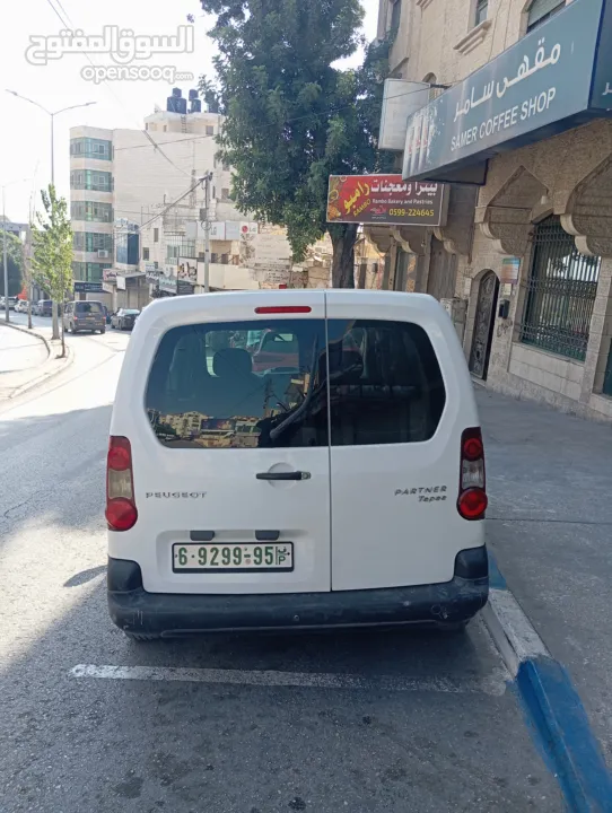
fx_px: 658
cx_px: 306
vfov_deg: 63.4
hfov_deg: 49.8
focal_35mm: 28
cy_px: 406
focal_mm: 4.22
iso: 56
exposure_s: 1/221
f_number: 1.8
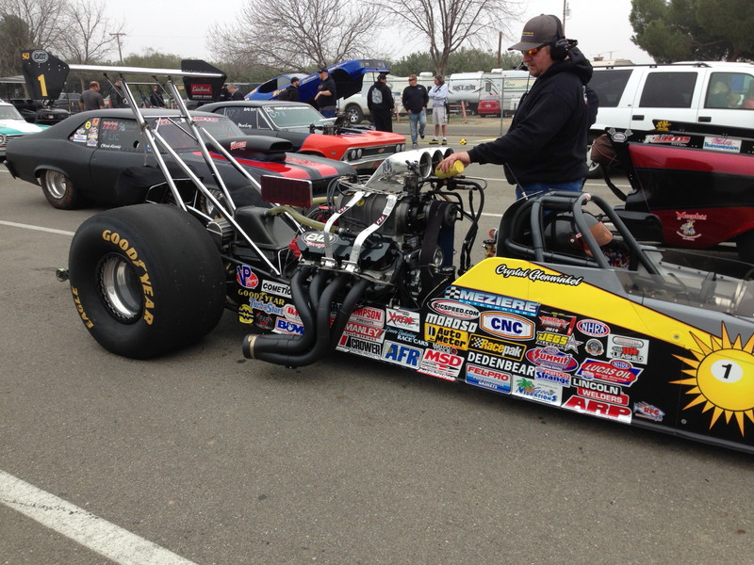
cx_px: 377
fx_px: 719
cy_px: 282
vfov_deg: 42.9
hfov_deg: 55.4
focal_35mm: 33
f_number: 2.4
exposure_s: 1/401
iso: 50
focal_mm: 4.13
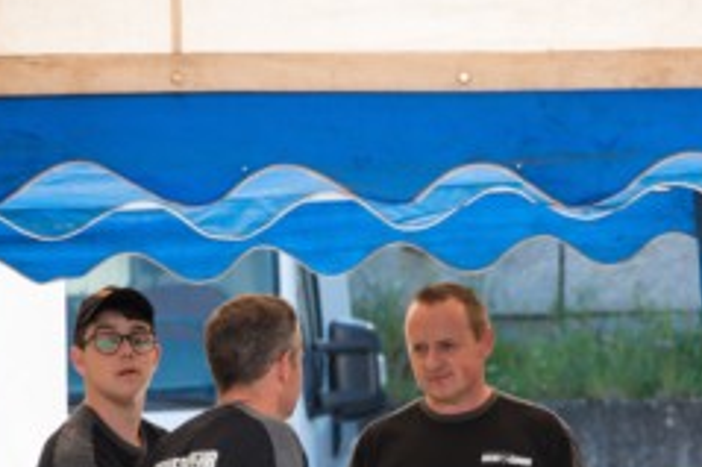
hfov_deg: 4.8
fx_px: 8359
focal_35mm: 429
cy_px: 458
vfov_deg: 3.2
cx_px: 470
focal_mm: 190
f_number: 5.6
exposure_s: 1/400
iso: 800
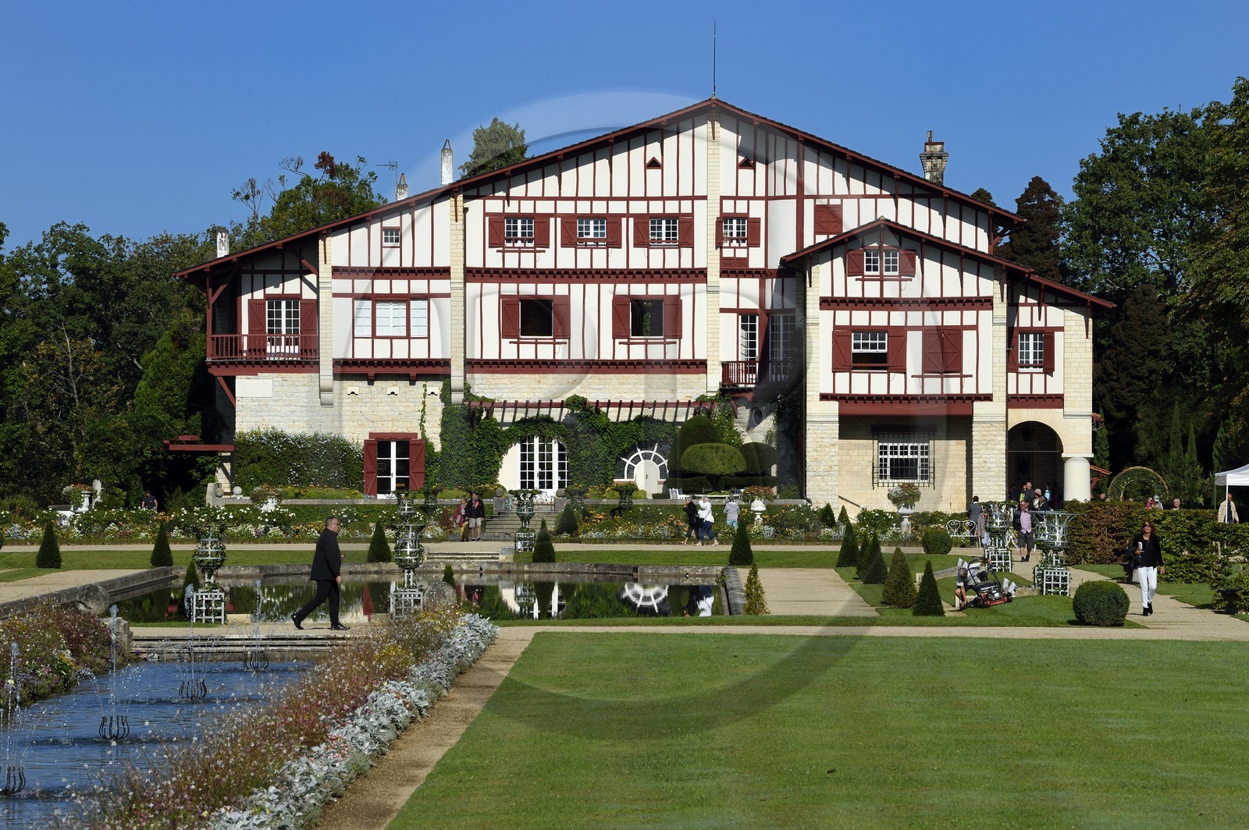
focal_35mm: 200
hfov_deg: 10.3
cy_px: 415
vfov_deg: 6.9
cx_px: 624
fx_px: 6933
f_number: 14
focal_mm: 200
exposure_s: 1/250
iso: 200
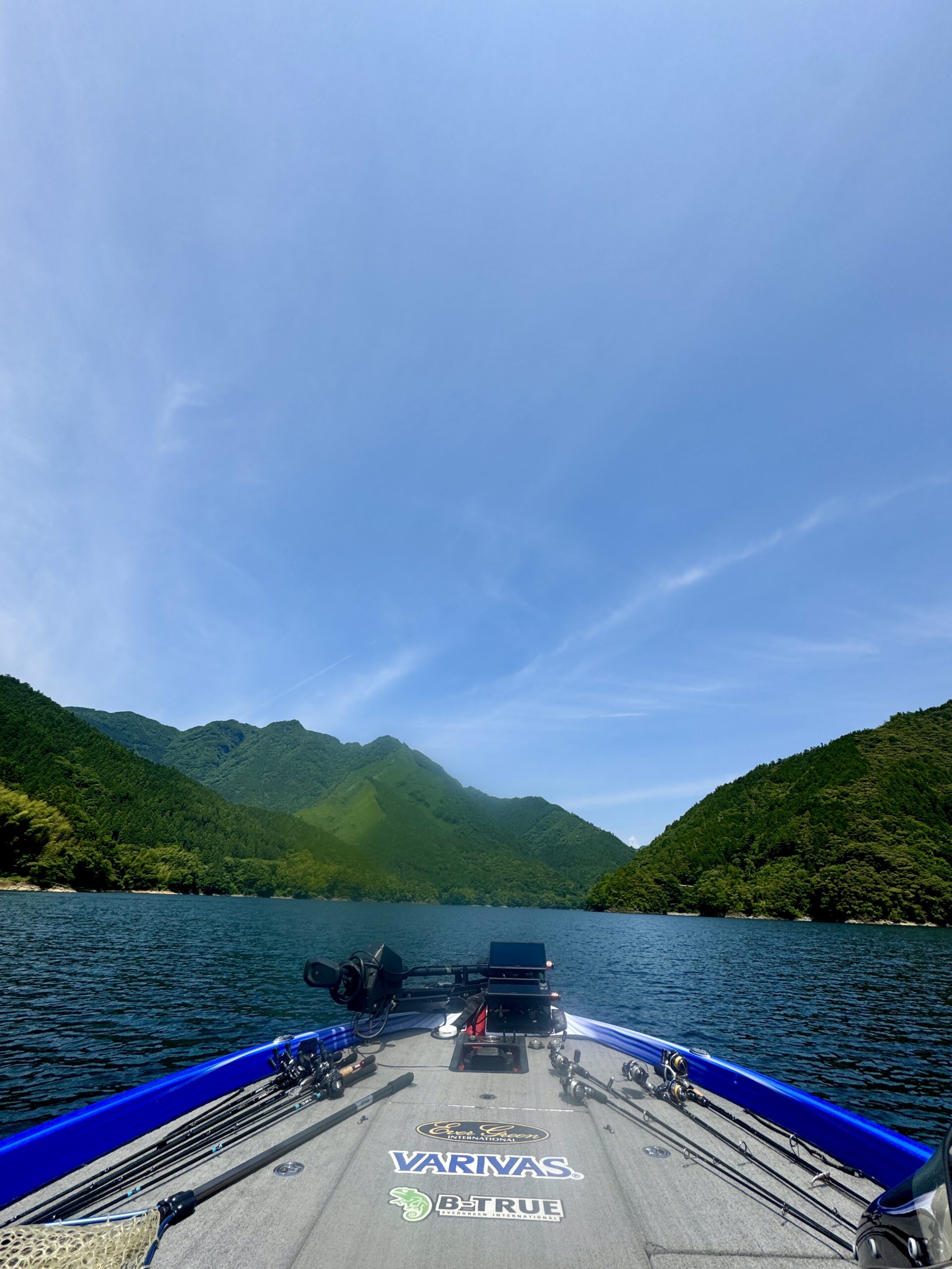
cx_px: 476
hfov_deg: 85.7
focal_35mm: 14
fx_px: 513
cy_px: 634
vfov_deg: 102.1
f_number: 2.2
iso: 40
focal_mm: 2.22
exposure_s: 1/2208
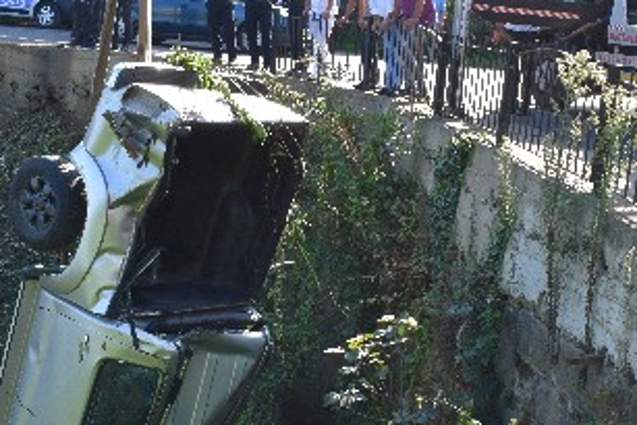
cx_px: 290
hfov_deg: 33.9
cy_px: 219
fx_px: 1044
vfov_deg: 23.0
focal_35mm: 59
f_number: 9
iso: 500
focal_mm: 18
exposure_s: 1/320
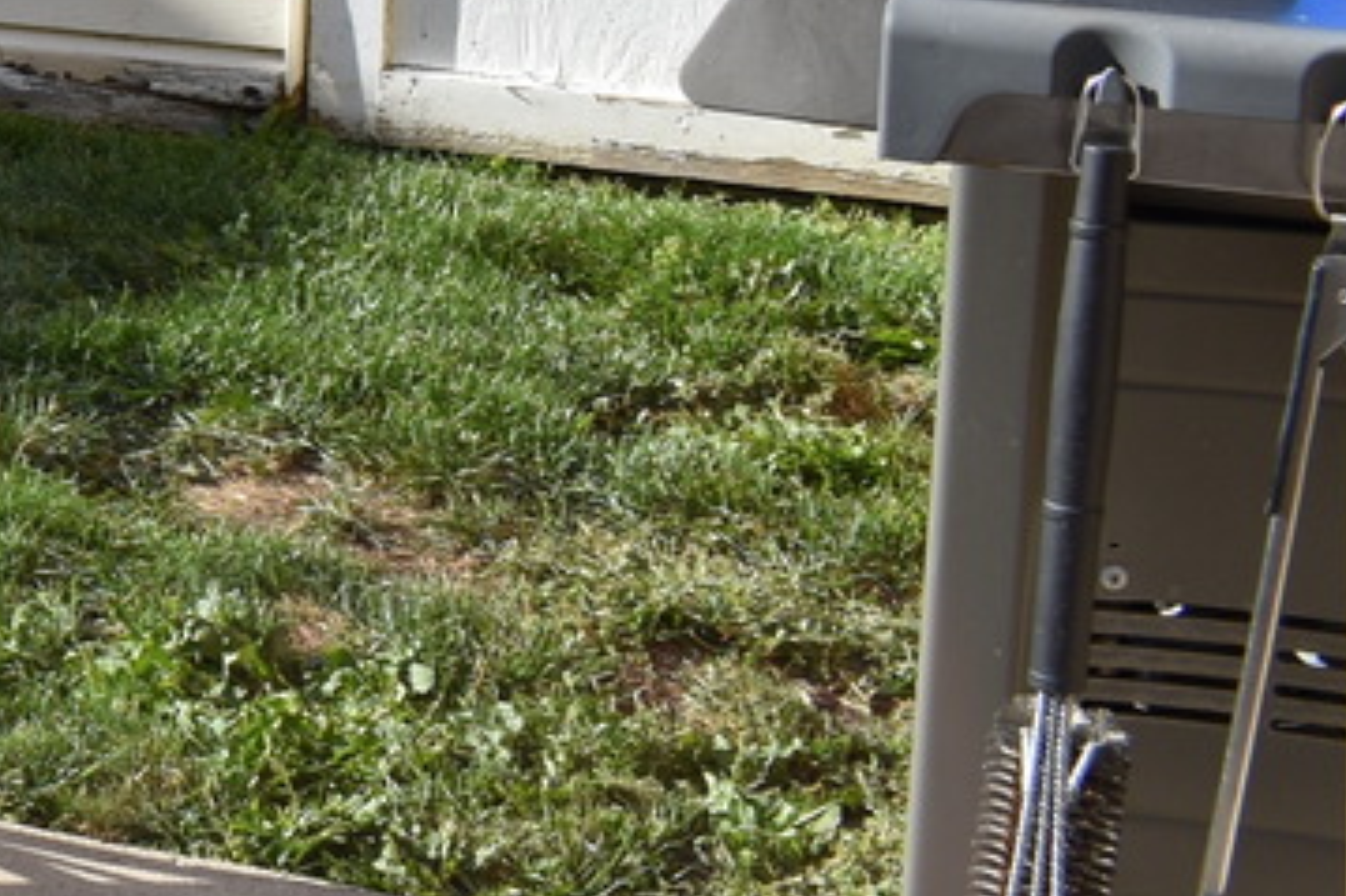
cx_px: -1488
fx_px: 4559
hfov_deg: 13.8
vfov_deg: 10.9
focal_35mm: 122
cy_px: -281
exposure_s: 1/160
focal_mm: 18
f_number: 8
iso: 100
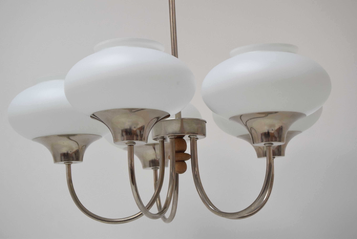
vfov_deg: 16.6
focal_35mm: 82
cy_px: 120
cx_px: 178
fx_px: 819
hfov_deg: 24.6
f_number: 7.1
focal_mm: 55
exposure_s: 1/200
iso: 1600
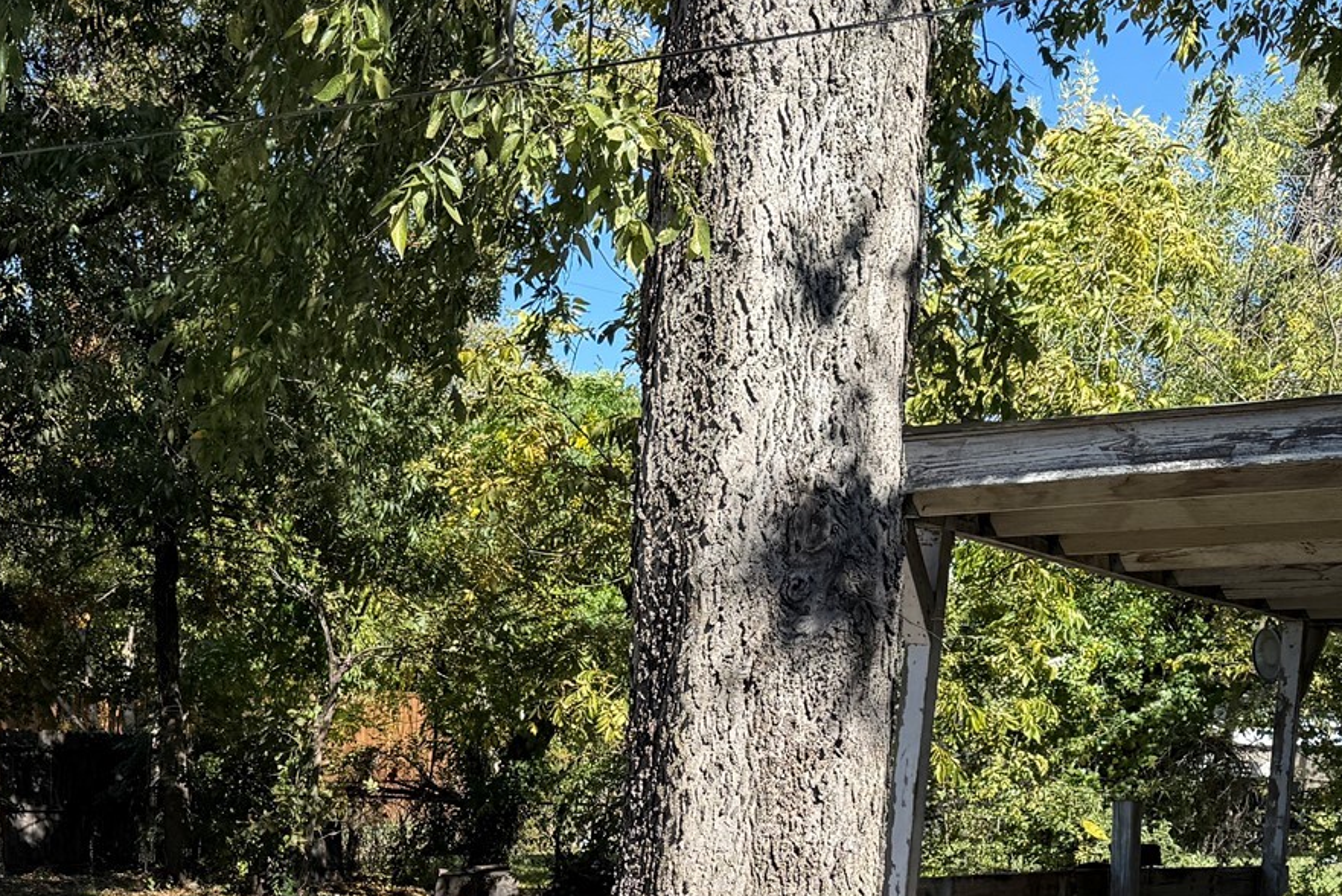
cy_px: 913
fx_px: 2163
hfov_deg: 33.4
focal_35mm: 58
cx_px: 250
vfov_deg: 22.4
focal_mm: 6.76
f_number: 1.78
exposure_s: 1/2525
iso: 80
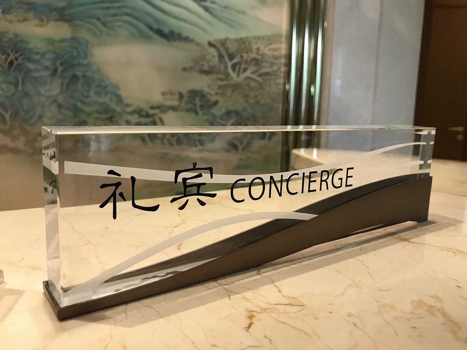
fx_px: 378
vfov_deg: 49.7
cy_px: 175
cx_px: 234
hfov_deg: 63.4
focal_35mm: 28
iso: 50
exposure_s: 1/17
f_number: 1.8
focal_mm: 3.99
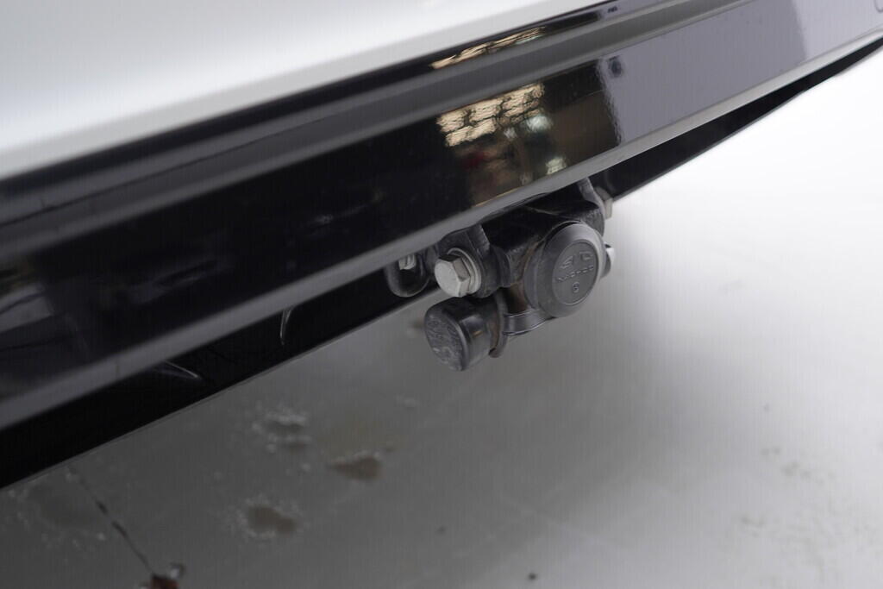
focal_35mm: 36
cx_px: 442
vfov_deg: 36.9
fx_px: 883
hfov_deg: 53.1
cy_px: 294
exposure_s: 1/40
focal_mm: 24
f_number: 2.8
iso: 250
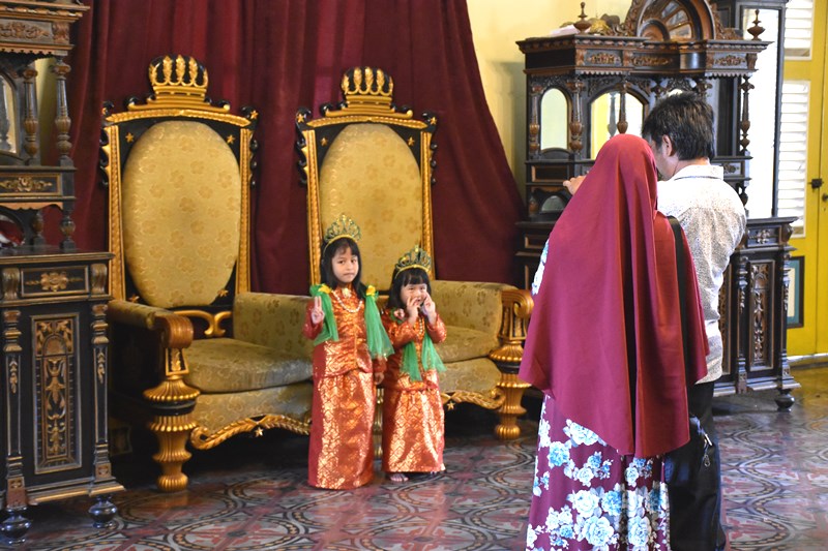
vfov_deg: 21.6
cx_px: 414
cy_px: 276
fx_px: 1449
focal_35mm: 63
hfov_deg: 31.9
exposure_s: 1/60
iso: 5600
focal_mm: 42
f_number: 4.5
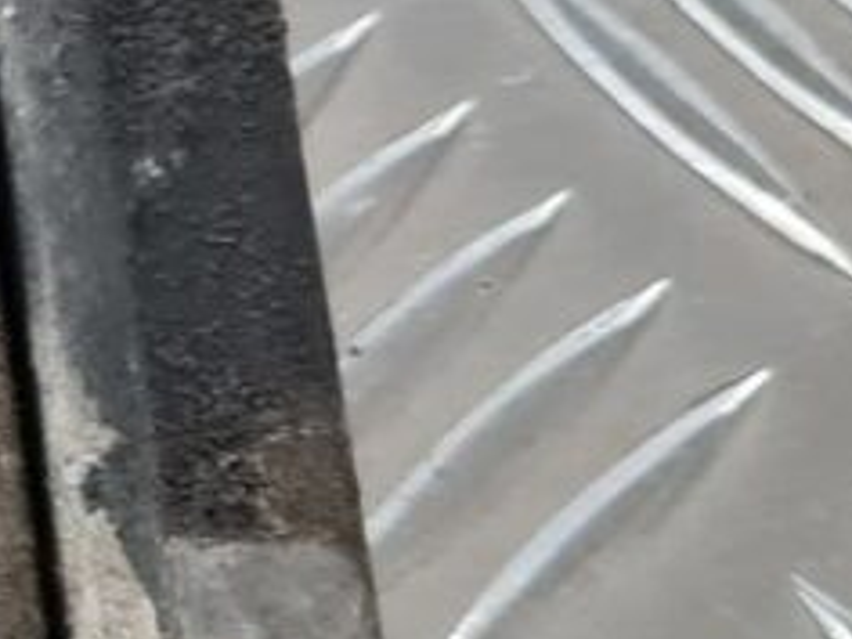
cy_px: 206
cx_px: -1563
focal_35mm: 154
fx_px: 3790
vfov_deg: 9.6
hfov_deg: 10.1
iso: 320
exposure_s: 1/100
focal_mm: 5.4
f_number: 1.8
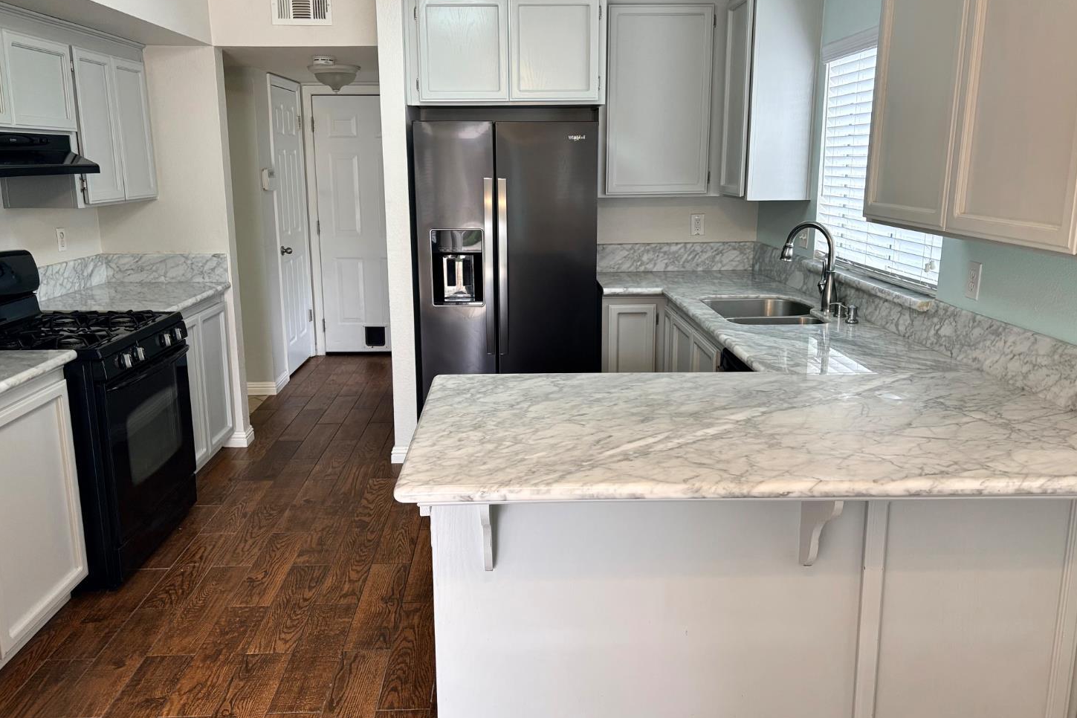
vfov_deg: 46.4
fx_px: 838
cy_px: 336
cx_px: 532
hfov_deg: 65.5
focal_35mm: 28
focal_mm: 5.96
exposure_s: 1/60
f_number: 1.6
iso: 100
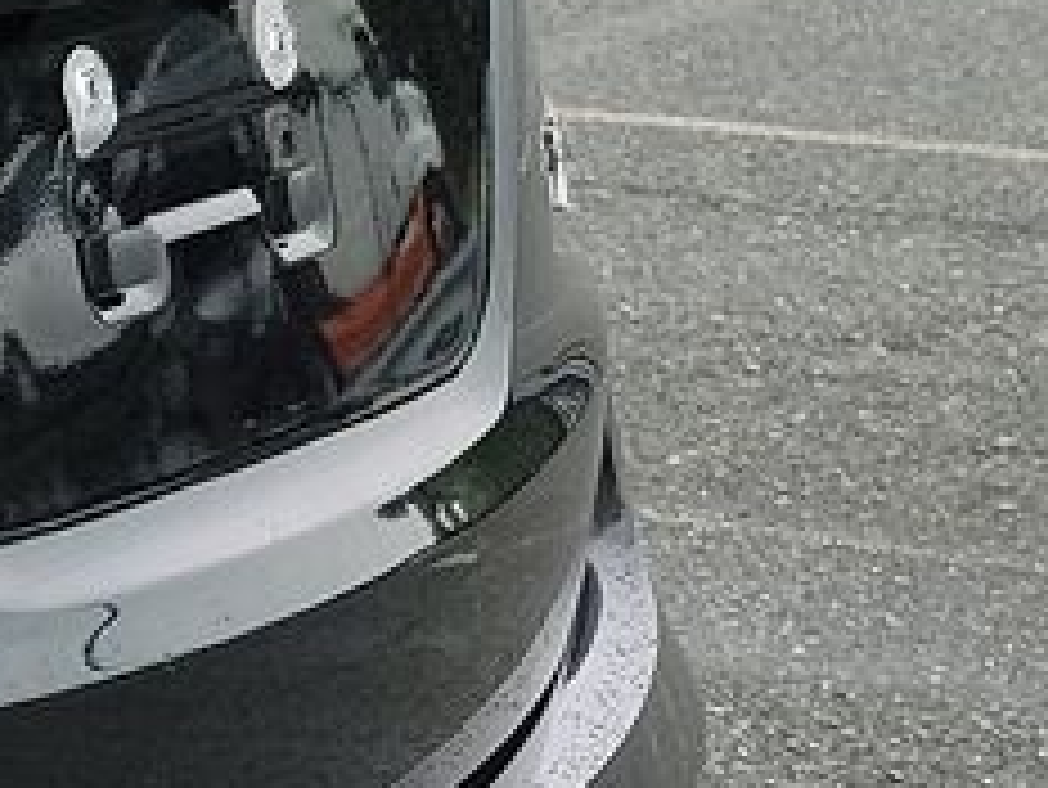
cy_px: 473
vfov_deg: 9.0
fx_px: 4998
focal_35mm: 165
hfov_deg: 9.0
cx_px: -2397
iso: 50
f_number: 1.8
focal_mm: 6.7
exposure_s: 1/184
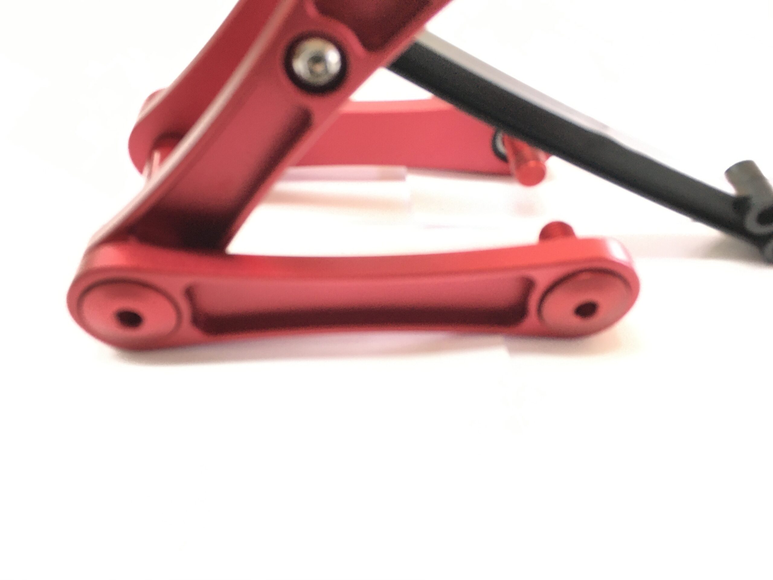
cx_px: 386
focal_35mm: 29
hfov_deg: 61.7
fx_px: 648
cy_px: 290
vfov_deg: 48.2
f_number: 2.2
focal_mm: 4.15
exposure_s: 1/33
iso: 125
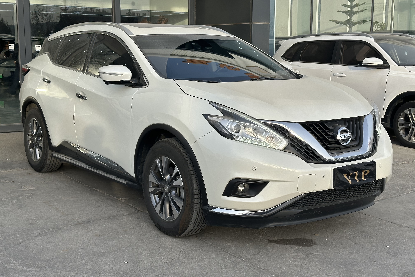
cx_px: 208
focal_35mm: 50
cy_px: 129
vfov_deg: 27.0
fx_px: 576
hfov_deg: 39.6
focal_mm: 6.86
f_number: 1.78
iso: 64
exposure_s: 1/1497
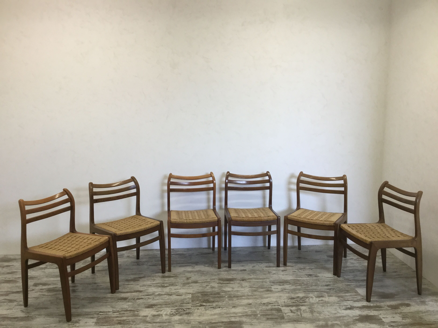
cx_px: 219
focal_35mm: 31
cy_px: 164
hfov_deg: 58.4
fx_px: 392
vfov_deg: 45.4
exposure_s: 1/33
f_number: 2.4
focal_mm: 3.3
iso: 32
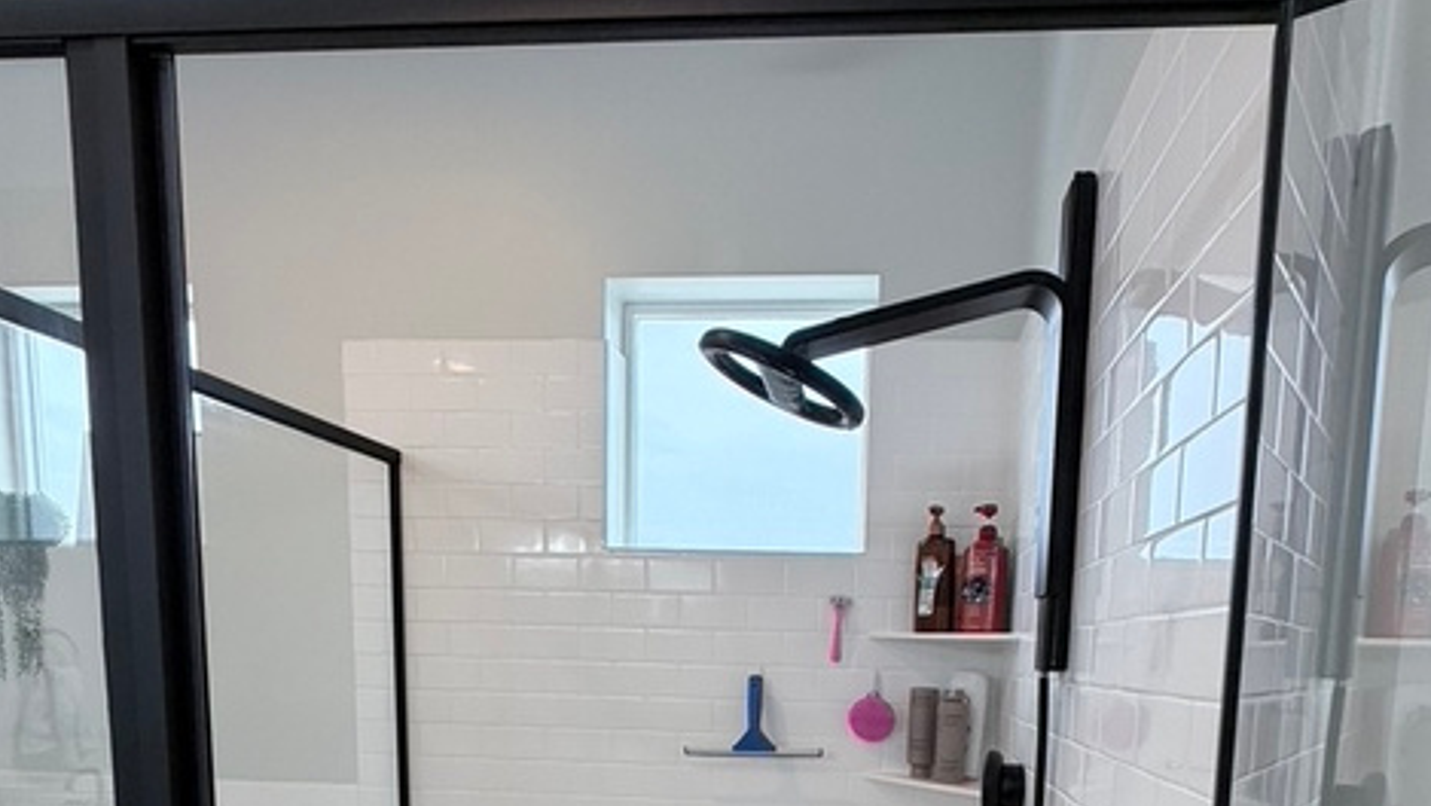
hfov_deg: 73.8
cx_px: 796
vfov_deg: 41.0
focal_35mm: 25
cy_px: 779
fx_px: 949
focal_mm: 2.22
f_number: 2.2
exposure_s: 1/120
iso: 200
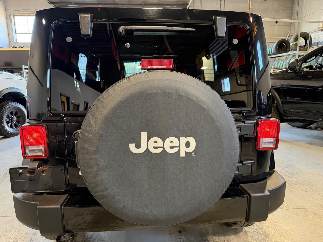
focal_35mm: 24
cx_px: 162
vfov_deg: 56.8
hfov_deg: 71.6
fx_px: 224
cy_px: 121
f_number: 1.78
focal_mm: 6.76
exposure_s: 1/60
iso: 640
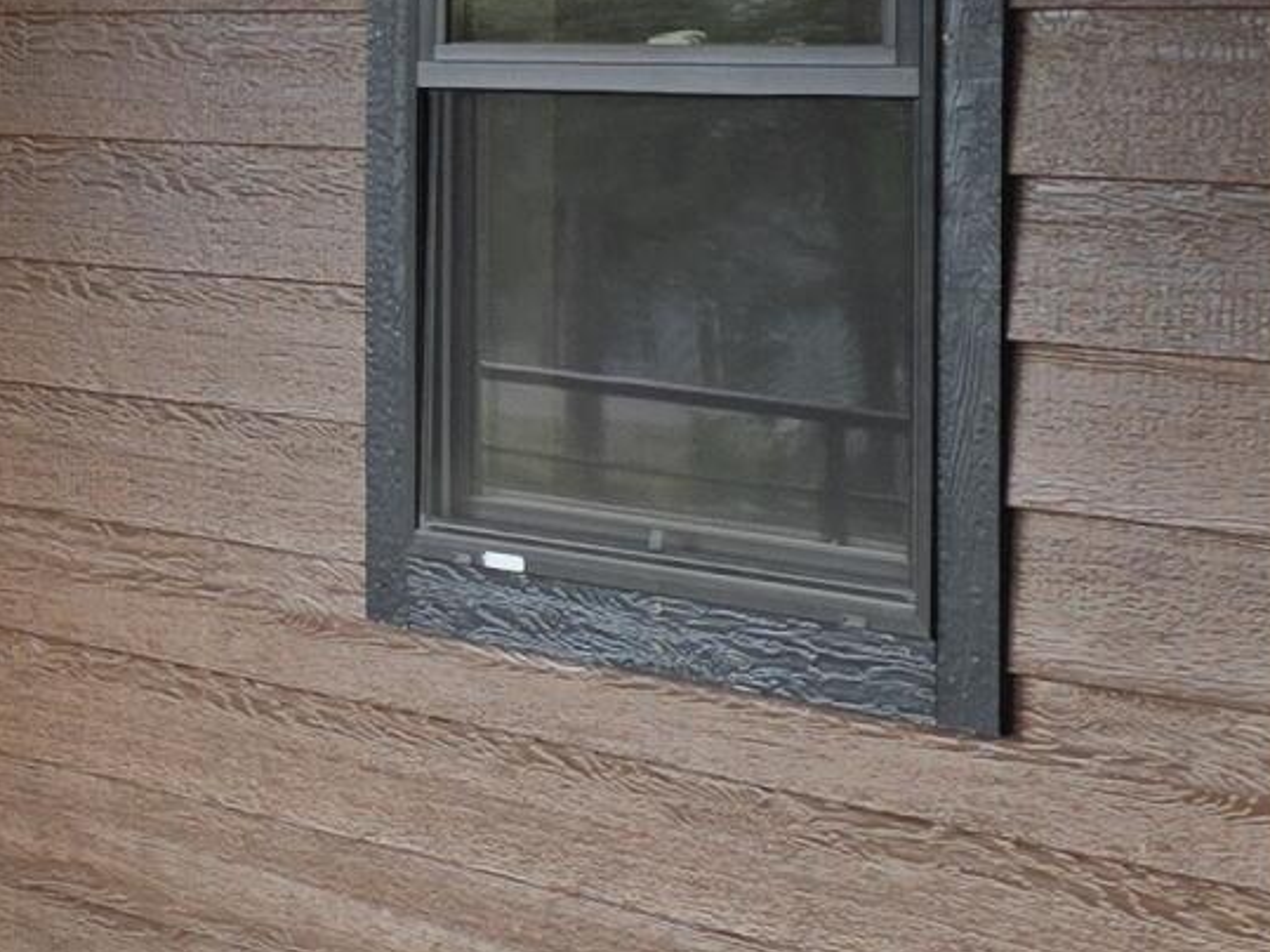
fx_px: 4695
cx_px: -221
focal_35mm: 128
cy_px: 73
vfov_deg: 11.5
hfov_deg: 14.9
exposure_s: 1/359
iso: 32
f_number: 1.7
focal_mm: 6.3
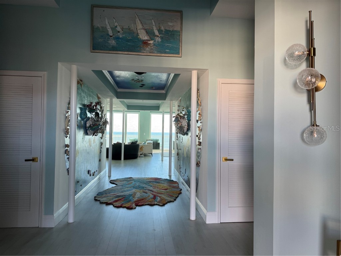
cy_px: 128
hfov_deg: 71.6
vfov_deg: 56.8
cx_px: 170
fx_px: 236
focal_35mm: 24
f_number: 1.78
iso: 100
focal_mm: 6.76
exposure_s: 1/121
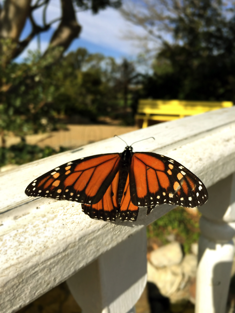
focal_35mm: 29
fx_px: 262
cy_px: 156
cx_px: 118
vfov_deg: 61.7
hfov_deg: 48.2
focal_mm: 4.15
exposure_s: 1/3300
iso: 32
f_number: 2.2
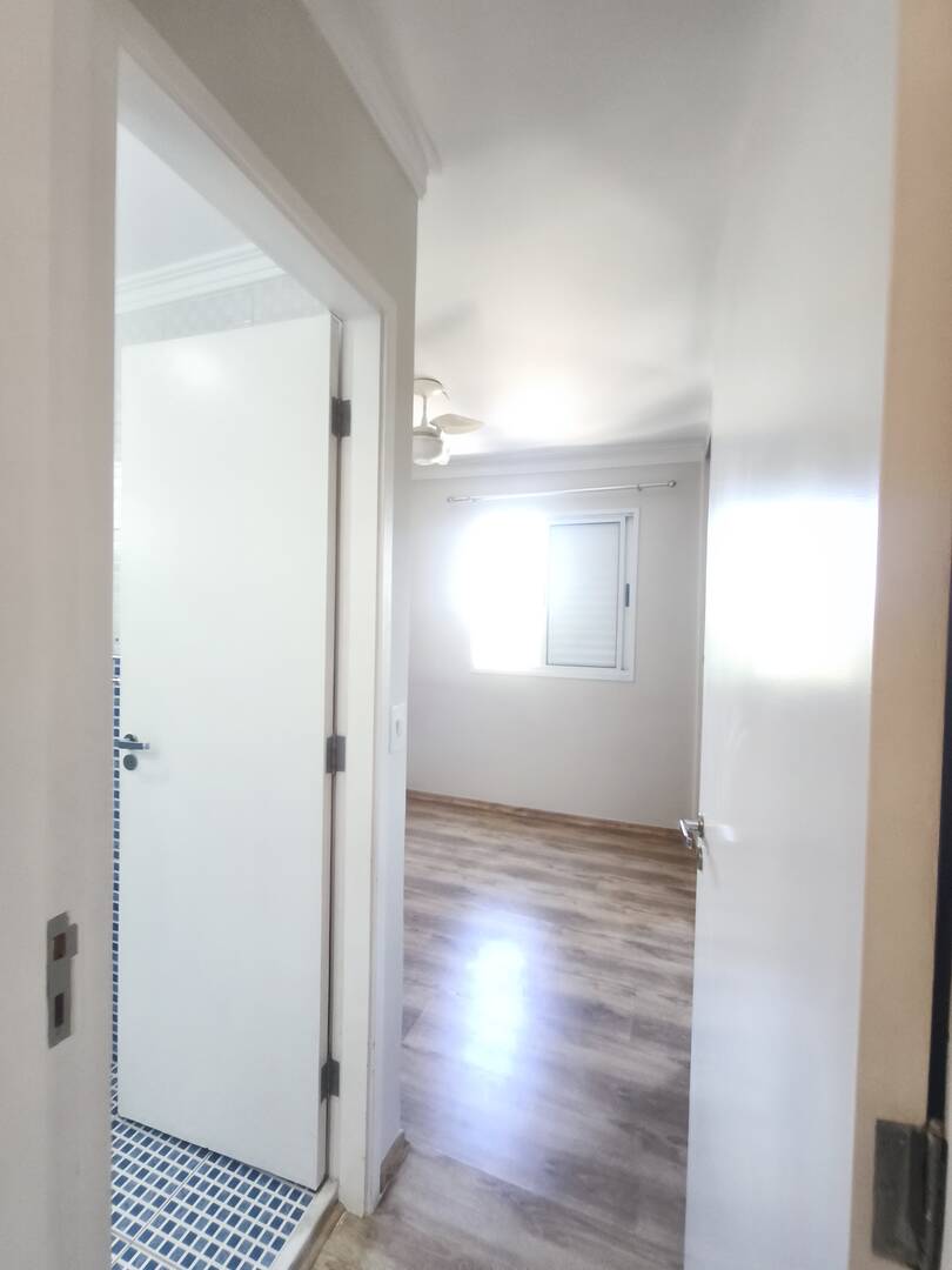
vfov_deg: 98.2
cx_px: 476
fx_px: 550
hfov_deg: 81.7
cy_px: 635
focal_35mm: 15
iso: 400
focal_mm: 1.91
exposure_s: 1/30
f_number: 2.2
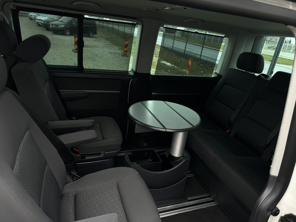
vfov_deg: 56.8
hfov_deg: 71.6
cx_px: 148
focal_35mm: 24
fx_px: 205
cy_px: 111
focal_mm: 6.86
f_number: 1.78
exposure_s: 1/121
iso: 80
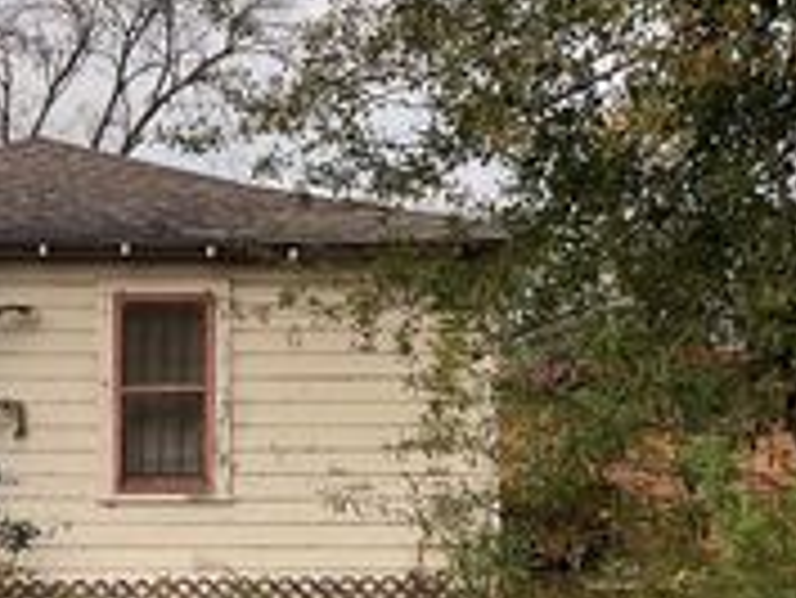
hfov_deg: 23.0
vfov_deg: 18.0
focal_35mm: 82
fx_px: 1887
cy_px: 398
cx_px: 27
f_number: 1.8
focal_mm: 3
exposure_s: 1/372
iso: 16
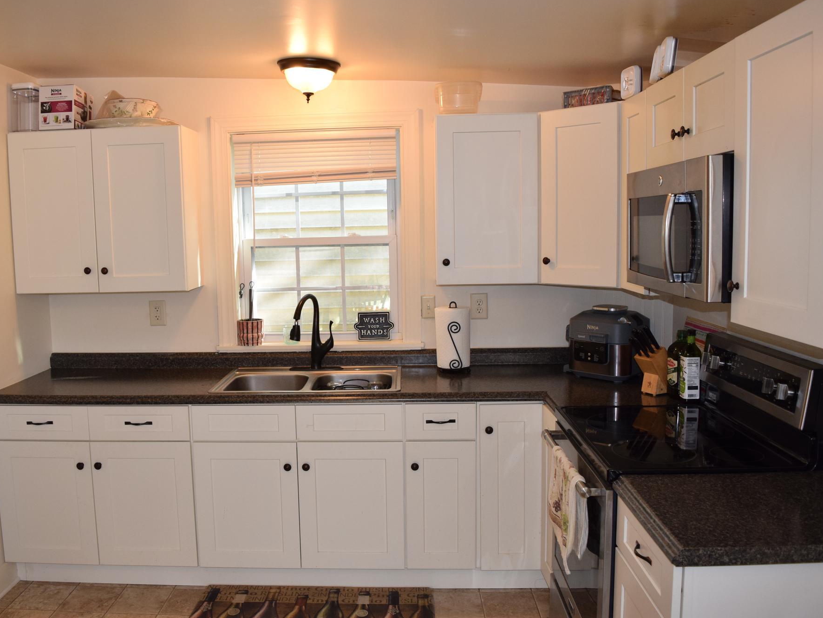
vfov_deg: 46.8
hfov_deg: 59.8
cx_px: 361
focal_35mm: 30
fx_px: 713
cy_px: 303
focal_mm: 18
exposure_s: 1/100
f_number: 5
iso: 800
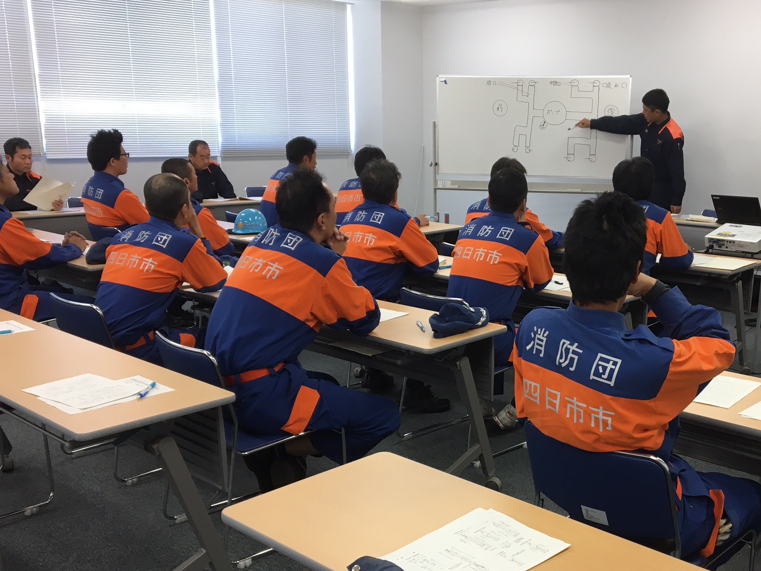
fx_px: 879
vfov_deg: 35.7
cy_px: 360
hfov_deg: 46.3
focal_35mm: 40
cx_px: 487
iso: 25
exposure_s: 1/30
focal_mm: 4.15
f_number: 2.2
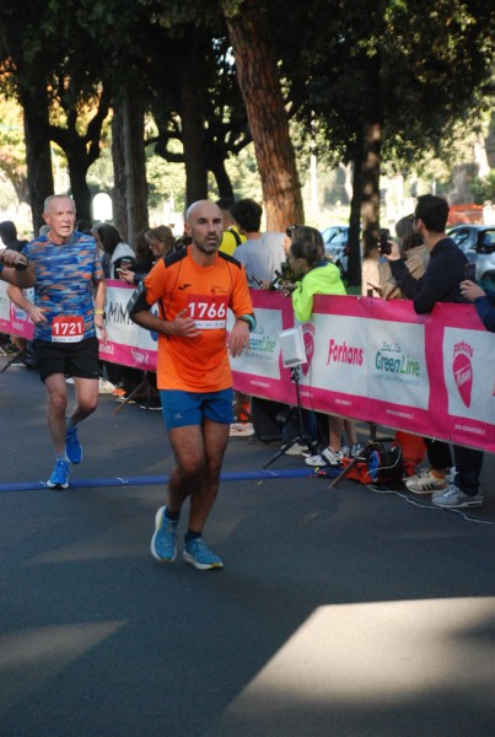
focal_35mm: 112
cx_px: 248
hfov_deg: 12.2
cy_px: 368
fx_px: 2308
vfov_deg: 18.1
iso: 1000
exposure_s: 1/320
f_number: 5.6
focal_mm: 75
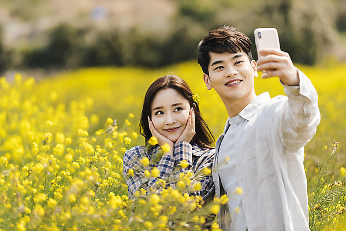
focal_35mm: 175
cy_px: 116
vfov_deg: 7.9
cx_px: 173
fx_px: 1683
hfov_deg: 11.7
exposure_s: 1/1250
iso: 100
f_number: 2.8
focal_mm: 175
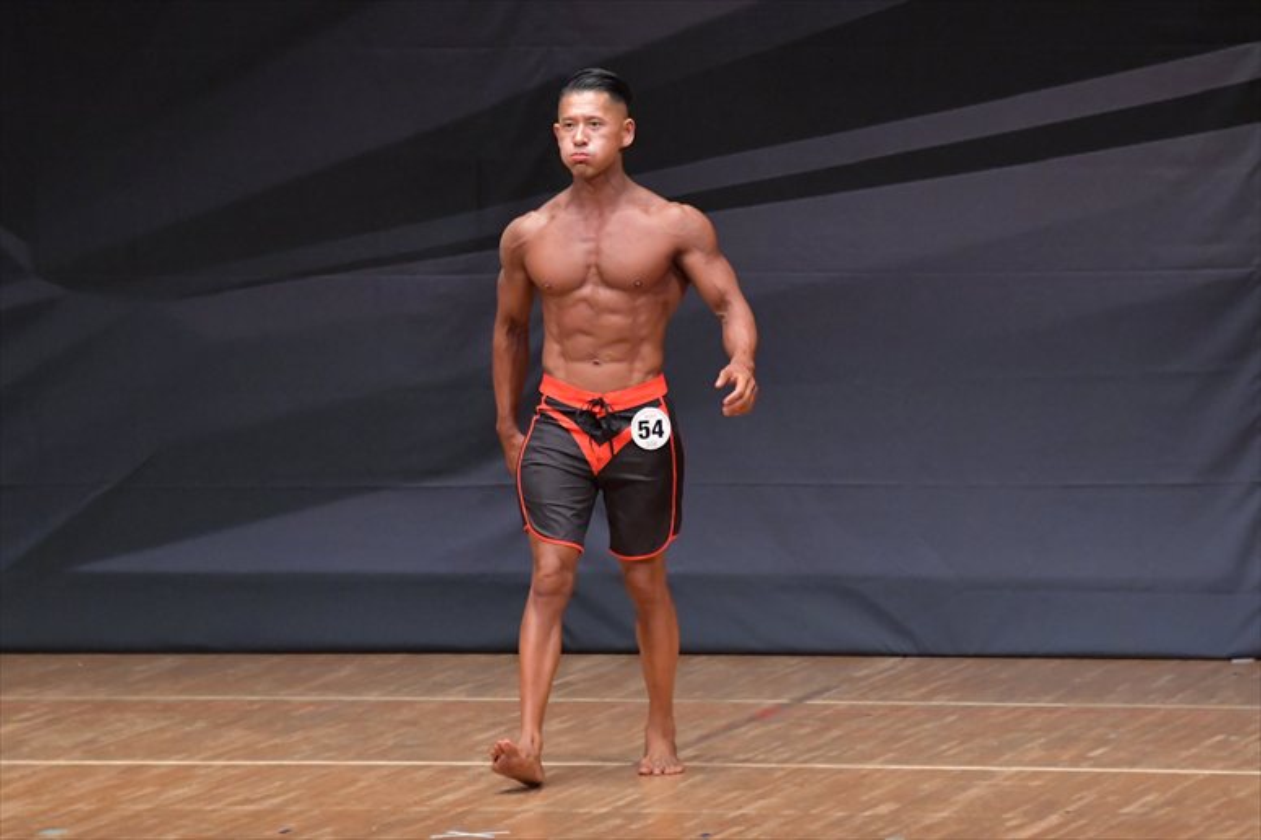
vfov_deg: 4.6
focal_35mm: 300
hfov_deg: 6.9
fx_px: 10503
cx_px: 630
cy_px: 420
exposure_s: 1/400
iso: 6400
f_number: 5.6
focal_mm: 200
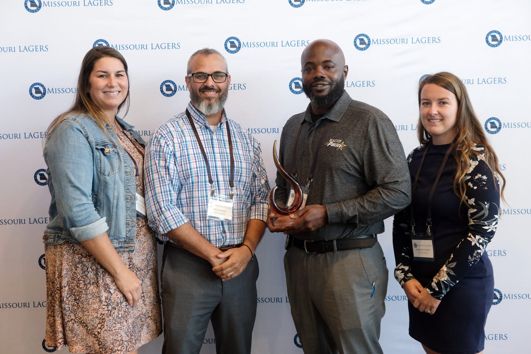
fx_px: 752
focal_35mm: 51
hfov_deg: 38.9
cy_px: 177
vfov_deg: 26.5
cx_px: 266
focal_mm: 34.3
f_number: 4
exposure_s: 1/100
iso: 1250
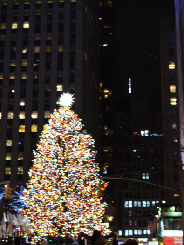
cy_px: 75
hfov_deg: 19.9
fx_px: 525
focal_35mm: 74
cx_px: 85
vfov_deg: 26.1
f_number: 5.6
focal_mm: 22
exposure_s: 1/8
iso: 400
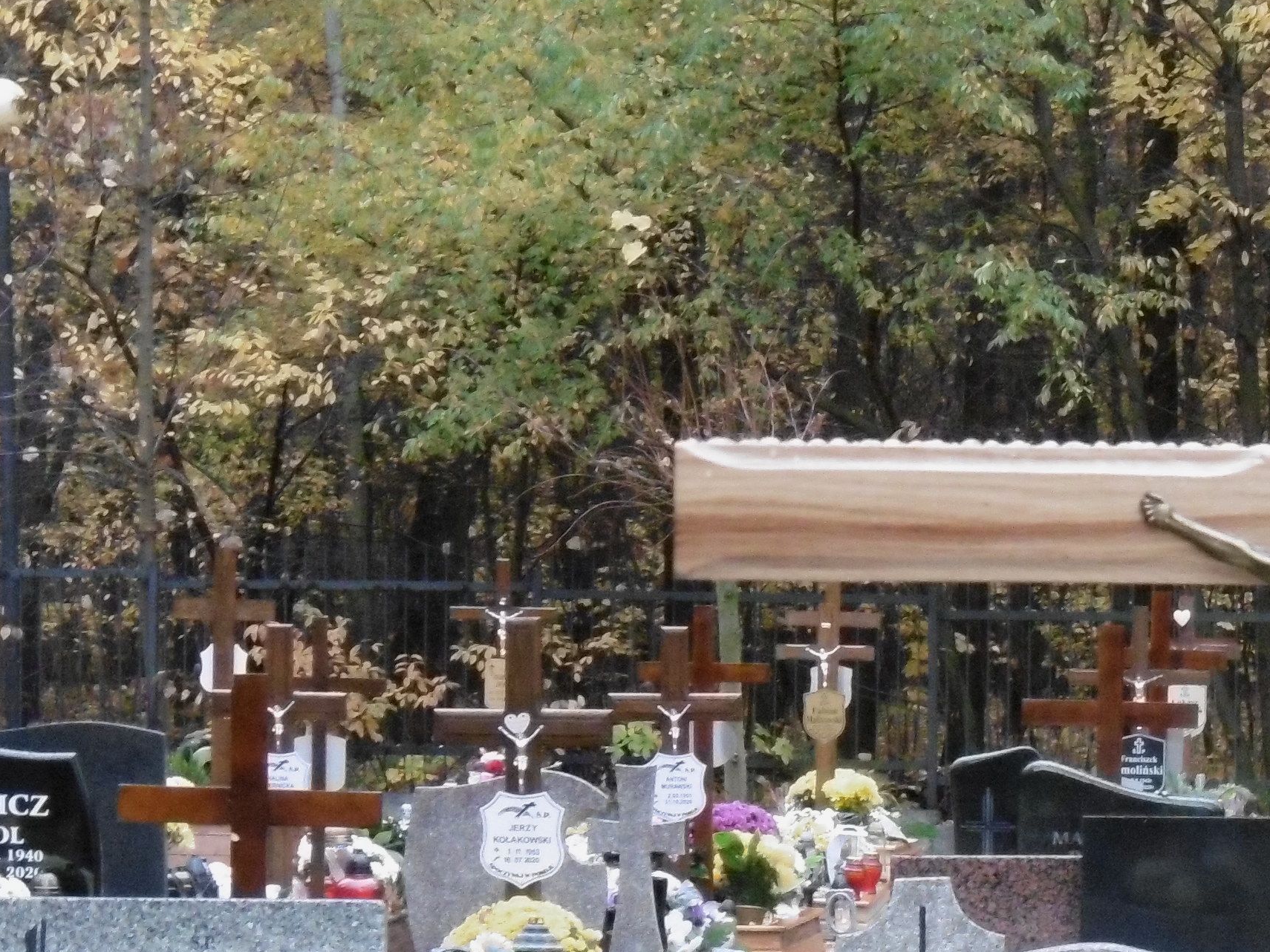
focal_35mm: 159
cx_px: 1258
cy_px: 800
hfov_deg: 12.3
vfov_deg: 9.3
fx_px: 5833
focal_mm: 10.5
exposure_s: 1/30
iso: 400
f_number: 4.2
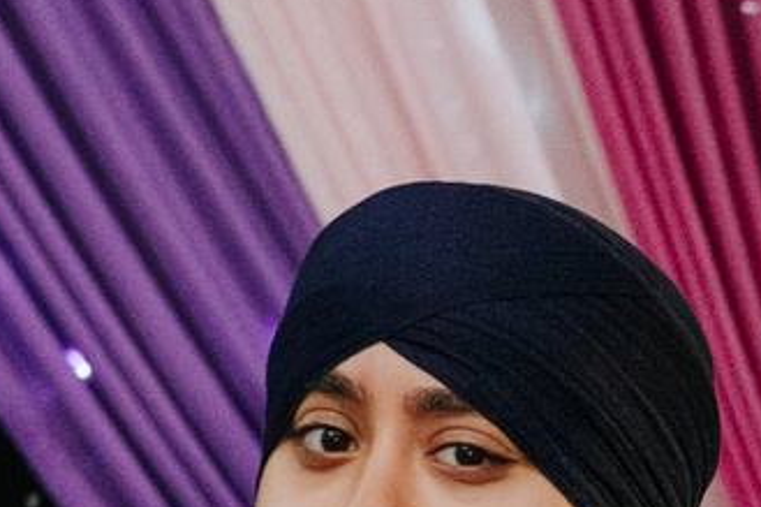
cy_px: 1256
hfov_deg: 5.2
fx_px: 8219
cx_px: 1416
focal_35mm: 389
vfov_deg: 3.5
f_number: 3.5
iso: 1600
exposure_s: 1/200
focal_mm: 50
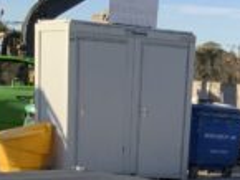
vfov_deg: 10.6
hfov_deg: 15.3
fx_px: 888
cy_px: 368
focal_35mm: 128
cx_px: 170
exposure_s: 1/1144
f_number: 1.8
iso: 16
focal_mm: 3
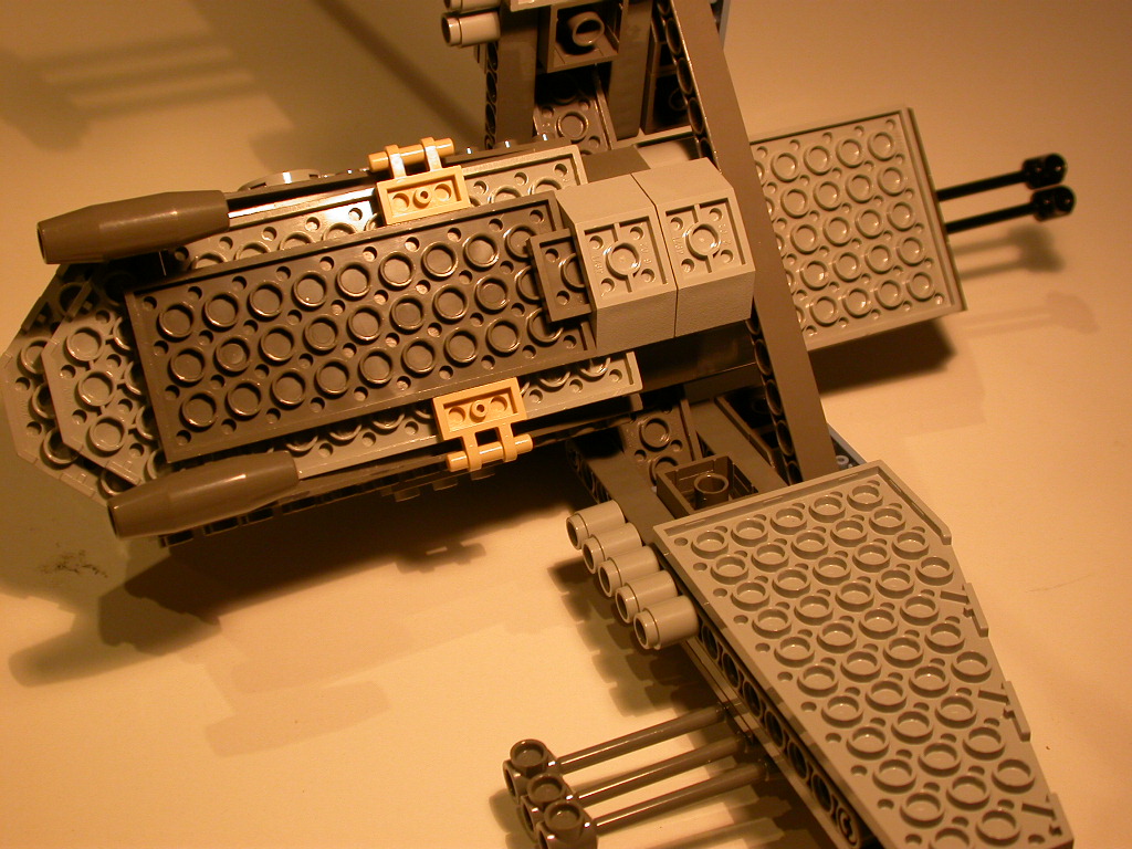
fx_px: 1733
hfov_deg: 36.2
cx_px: 566
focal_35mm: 53
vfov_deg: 27.5
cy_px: 424
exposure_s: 1/106
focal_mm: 11.1
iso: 100
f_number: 3.3
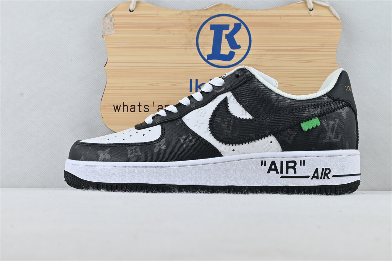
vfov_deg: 28.5
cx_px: 196
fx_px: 514
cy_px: 130
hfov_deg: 41.7
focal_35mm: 47
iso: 100
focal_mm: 31.5
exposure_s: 1/15
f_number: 10
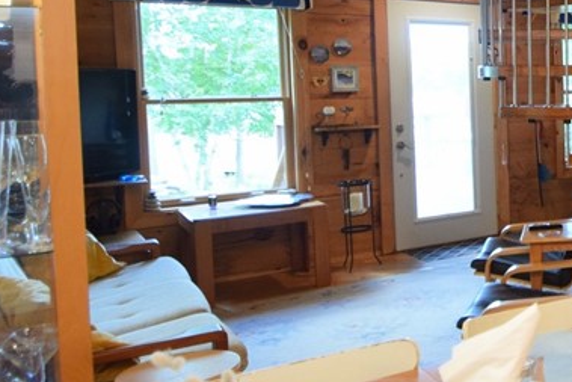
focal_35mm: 43
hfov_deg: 35.5
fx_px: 683
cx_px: 690
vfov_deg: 31.0
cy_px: 131
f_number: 4
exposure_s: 1/60
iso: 720
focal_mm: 10
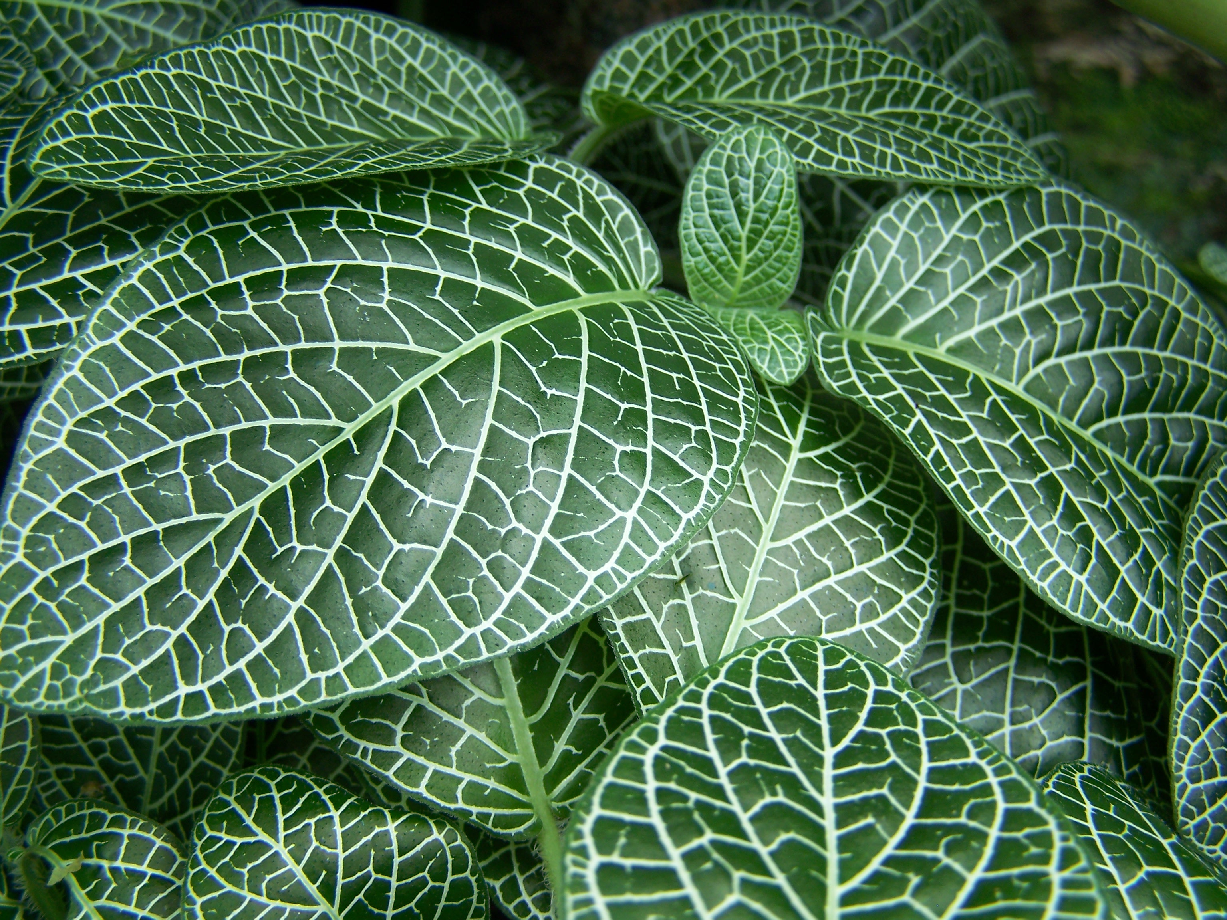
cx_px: 614
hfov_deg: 49.0
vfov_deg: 37.7
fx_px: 1347
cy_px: 460
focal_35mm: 38
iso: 64
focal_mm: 6.3
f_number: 2.8
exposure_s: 1/30
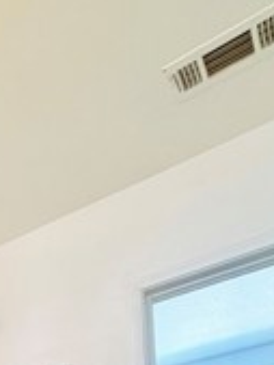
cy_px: 536
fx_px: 559
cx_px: -99
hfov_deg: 23.7
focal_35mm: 53
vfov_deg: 26.8
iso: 200
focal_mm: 2.22
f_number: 2.2
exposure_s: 1/120
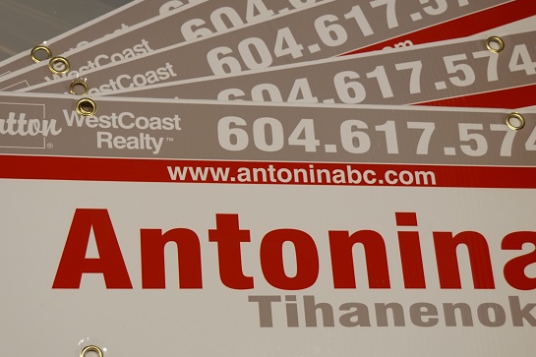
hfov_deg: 24.3
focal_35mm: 84
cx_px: 284
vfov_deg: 16.3
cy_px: 207
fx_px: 1245
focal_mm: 45
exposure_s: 1/80
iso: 640
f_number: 4.5
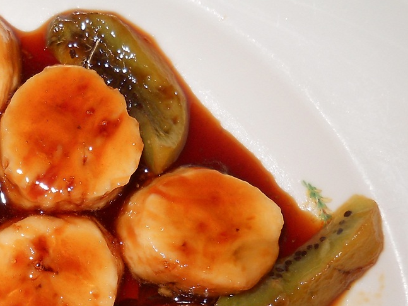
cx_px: -25
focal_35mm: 91
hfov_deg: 20.6
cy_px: 328
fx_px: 1073
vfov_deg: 15.8
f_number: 5.5
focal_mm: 6.72
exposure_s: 1/30
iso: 80
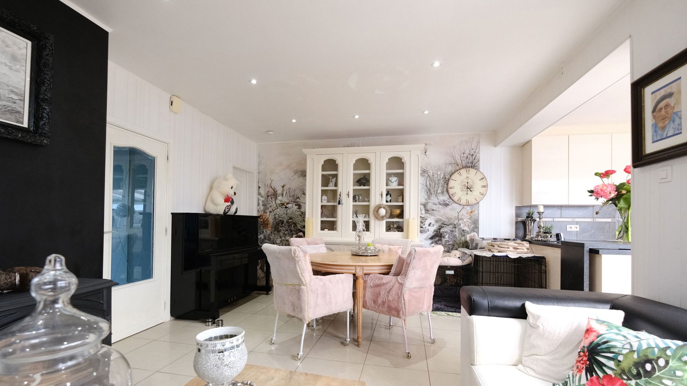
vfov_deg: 66.7
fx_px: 291
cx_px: 339
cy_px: 222
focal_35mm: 16
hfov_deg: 99.4
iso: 2000
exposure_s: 1/125
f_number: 4
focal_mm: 10
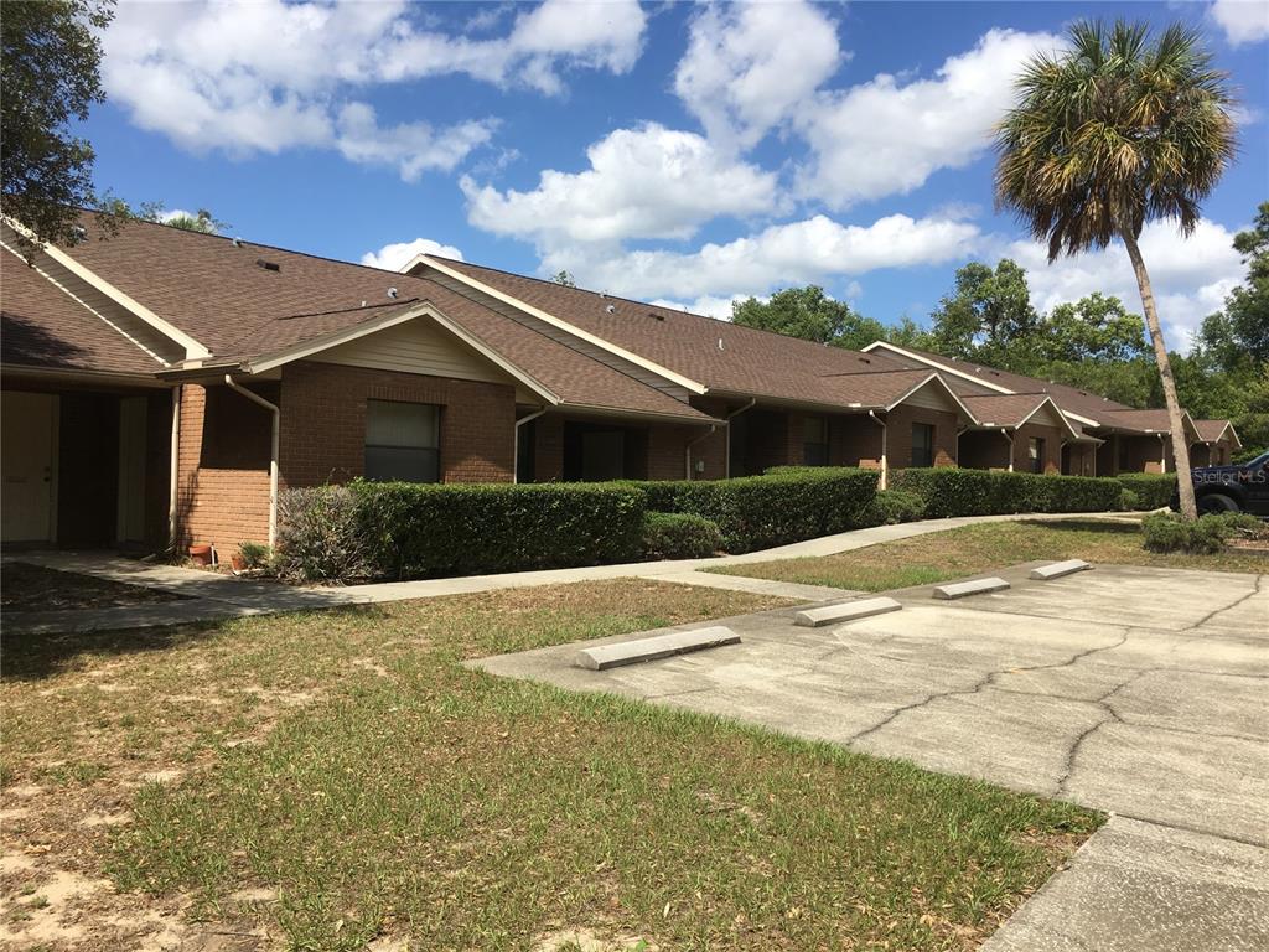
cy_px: 476
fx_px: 1063
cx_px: 634
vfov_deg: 48.2
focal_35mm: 29
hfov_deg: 61.7
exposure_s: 1/1709
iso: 25
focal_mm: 4.15
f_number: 2.2
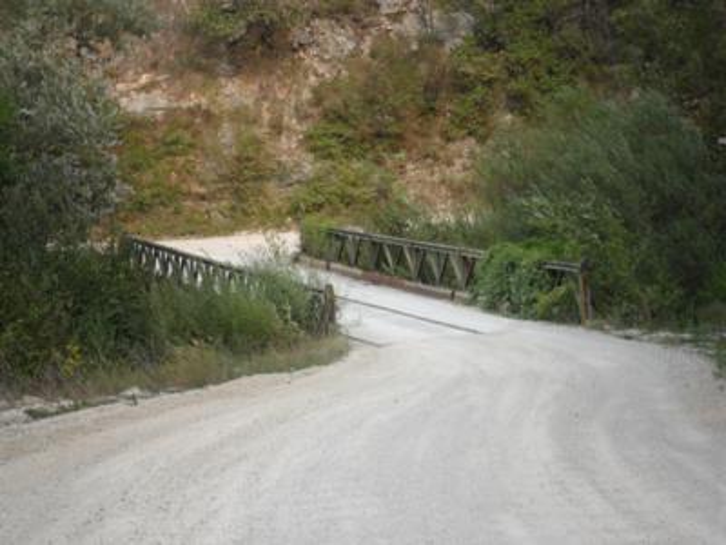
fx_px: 2265
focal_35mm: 108
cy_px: 272
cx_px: 363
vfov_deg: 13.7
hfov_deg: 18.2
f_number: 5
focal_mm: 19.6
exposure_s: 1/250
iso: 100
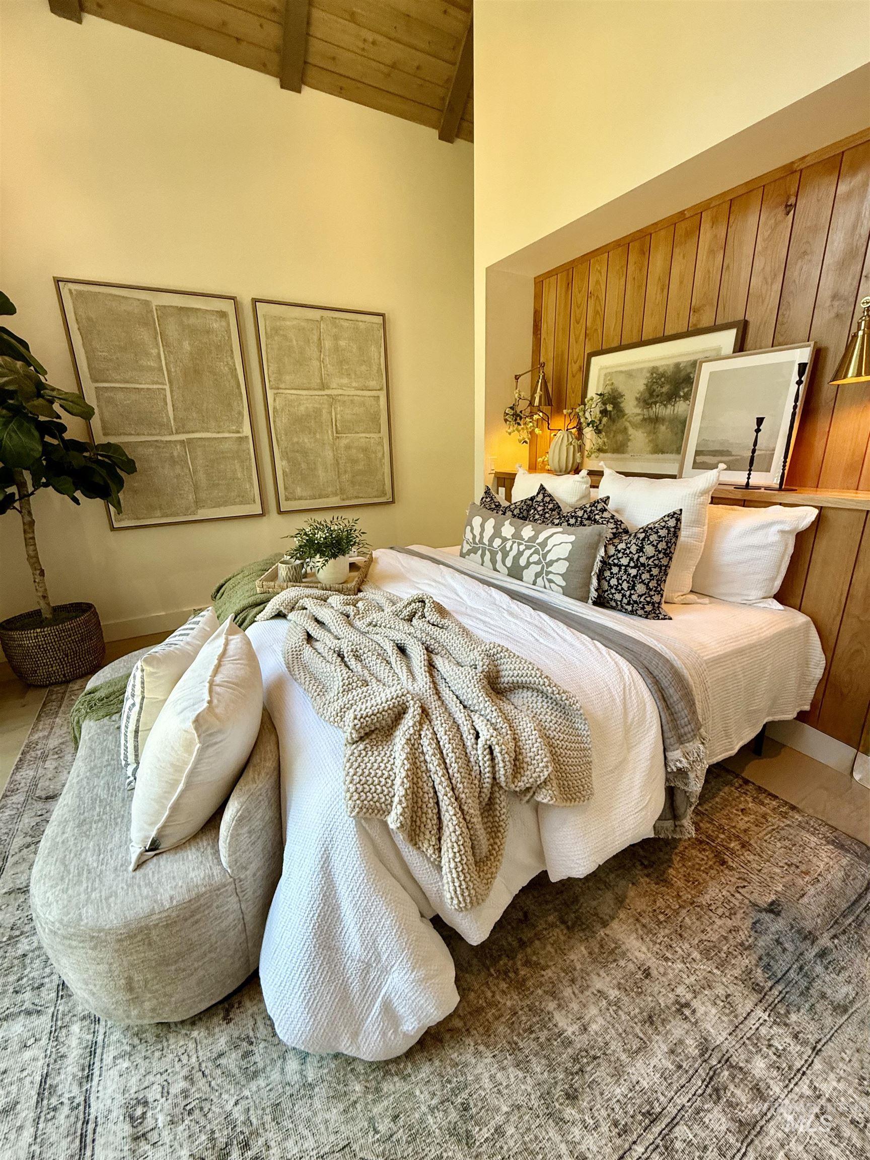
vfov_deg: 102.1
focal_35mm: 14
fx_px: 469
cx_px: 435
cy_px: 580
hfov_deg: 85.7
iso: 200
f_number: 2.2
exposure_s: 1/120
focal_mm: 2.22
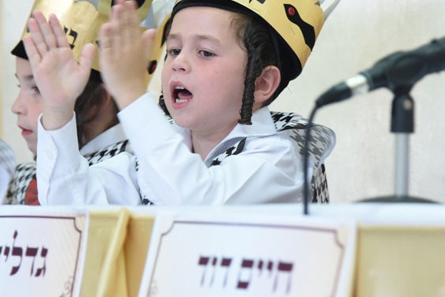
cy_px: 63
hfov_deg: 10.8
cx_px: 189
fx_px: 2348
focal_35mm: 190
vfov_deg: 7.2
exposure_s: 1/100
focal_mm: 105
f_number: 4.5
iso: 1600
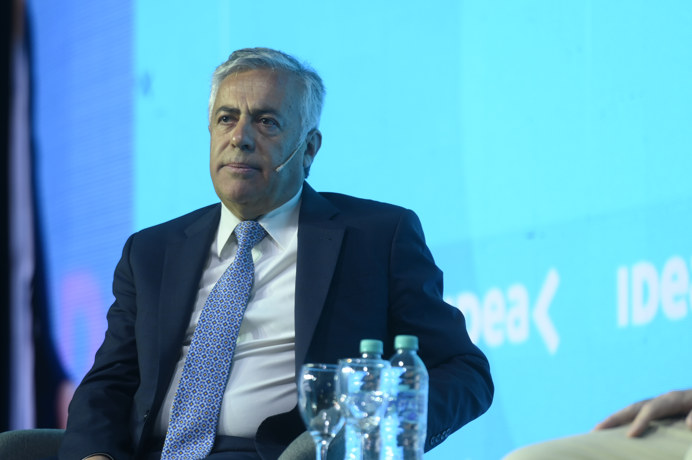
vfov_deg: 5.2
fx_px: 5033
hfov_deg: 7.9
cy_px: 227
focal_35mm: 262
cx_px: 258
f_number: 4
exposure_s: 1/80
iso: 320
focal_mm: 200
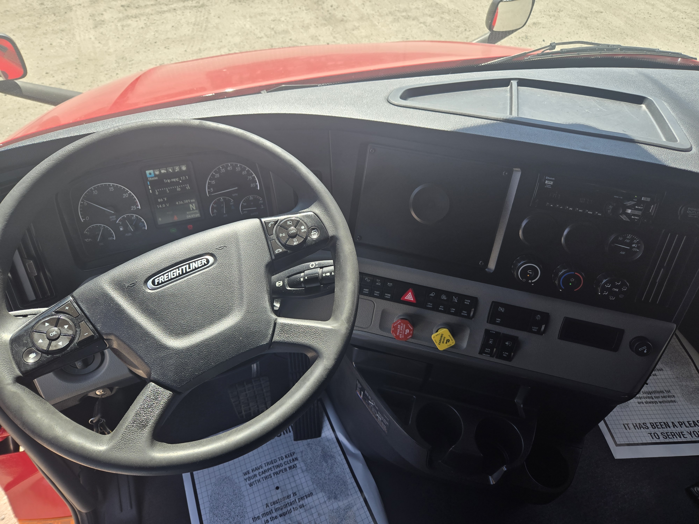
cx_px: 350
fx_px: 464
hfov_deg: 73.9
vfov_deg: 58.9
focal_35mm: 23
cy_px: 262
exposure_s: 1/509
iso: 25
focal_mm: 5.4
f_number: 1.8
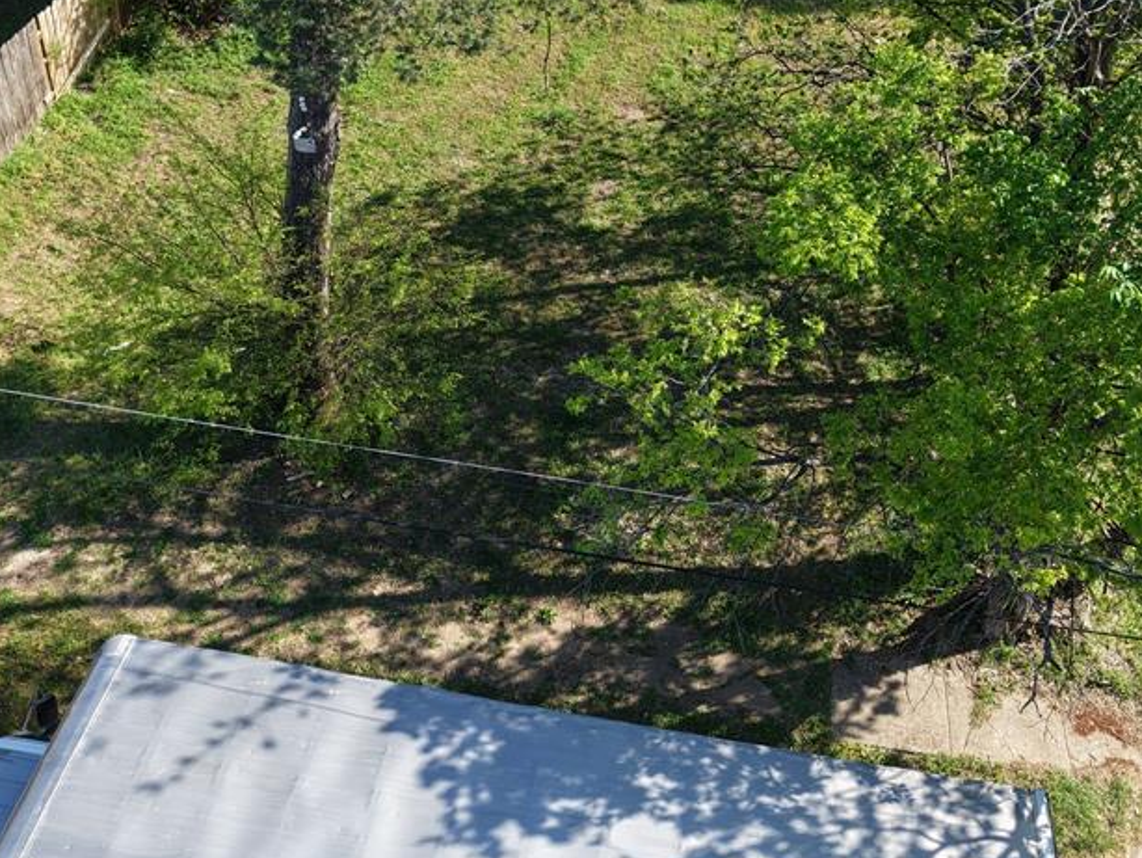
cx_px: 638
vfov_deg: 35.0
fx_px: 1320
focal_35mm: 40
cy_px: 194
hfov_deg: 46.7
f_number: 1.8
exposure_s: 1/1250
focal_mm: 8.67
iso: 100
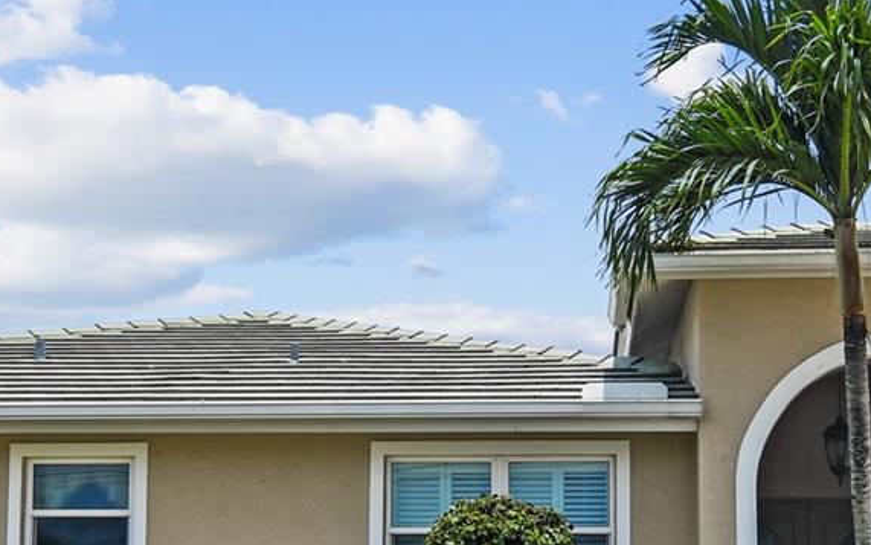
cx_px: 522
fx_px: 1424
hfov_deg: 33.9
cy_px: 434
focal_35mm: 60
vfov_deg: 21.4
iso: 200
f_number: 8
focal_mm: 14
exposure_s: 1/800
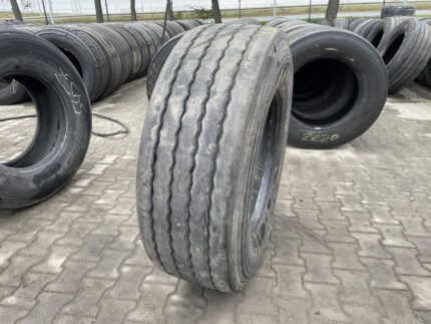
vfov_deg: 53.1
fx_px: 324
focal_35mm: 26
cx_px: 216
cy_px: 162
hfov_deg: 67.3
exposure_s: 1/121
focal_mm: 4.2
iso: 80
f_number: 1.6
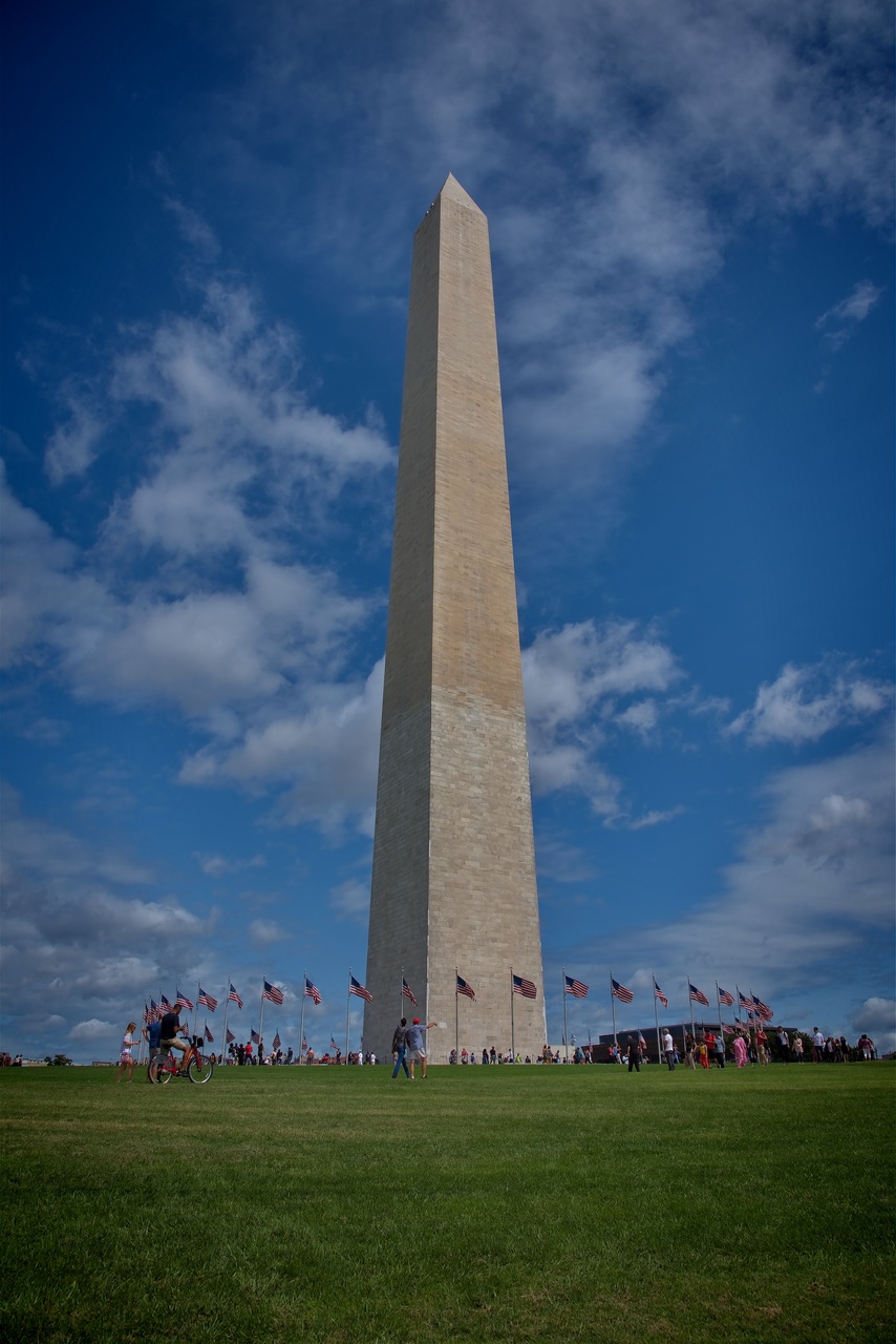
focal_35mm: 24
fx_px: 895
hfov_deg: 53.2
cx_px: 448
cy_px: 672
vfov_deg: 73.7
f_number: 11
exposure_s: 1/500
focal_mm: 24
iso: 100
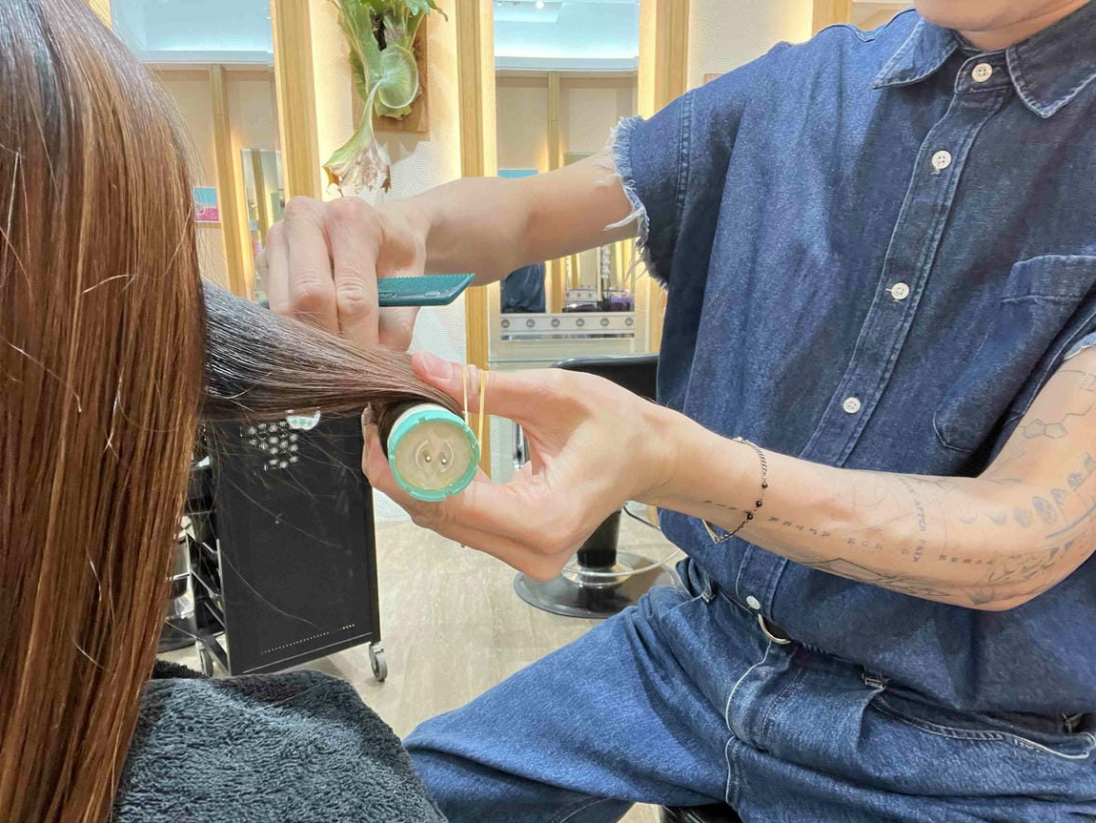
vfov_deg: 56.8
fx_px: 760
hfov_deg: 71.6
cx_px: 554
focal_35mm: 24
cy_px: 420
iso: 400
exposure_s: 1/40
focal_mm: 2.71
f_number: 2.2
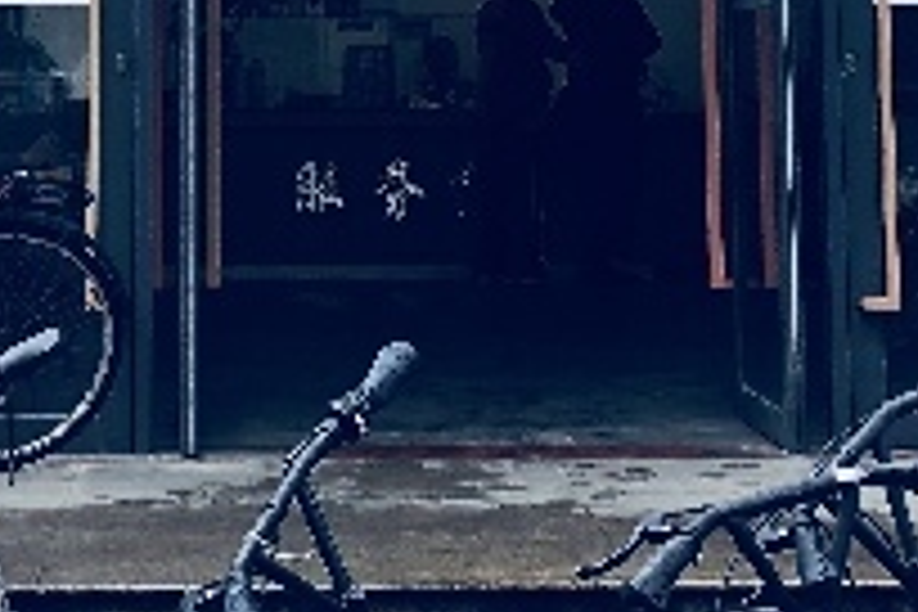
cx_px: 250
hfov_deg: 17.7
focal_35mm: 115
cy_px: -351
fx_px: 2932
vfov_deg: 11.4
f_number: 1.8
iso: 20
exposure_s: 1/195
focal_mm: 4
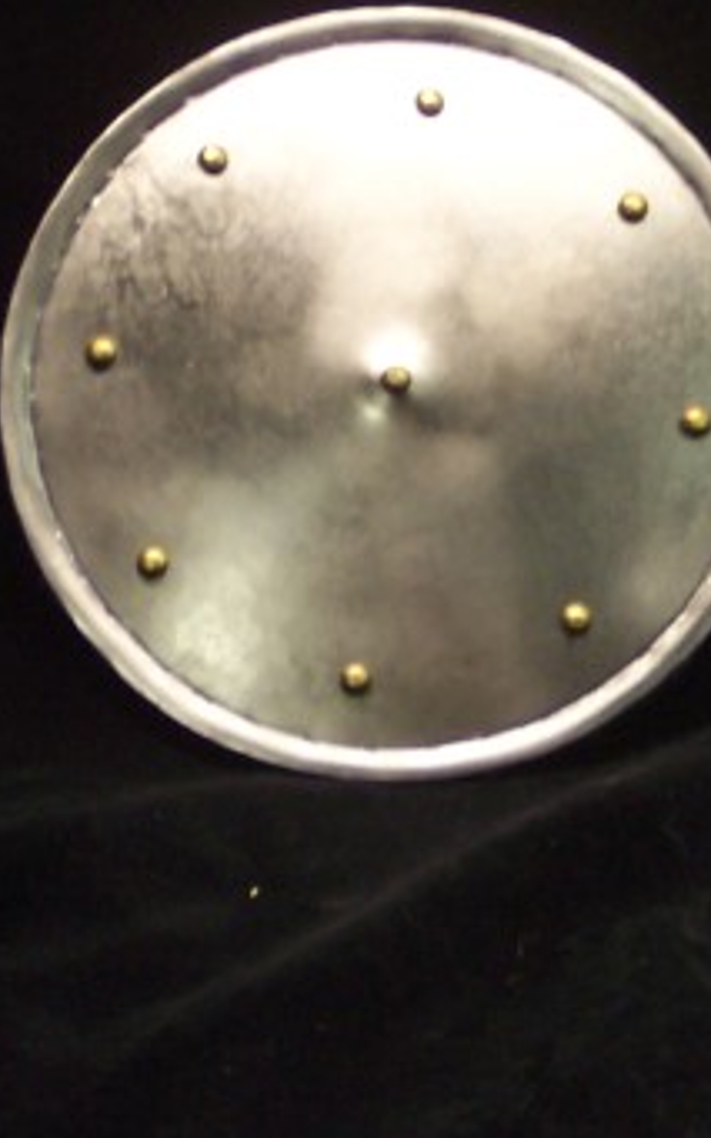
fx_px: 5521
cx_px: 679
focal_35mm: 178
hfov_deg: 7.3
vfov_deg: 11.8
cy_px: 497
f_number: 4
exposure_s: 1/10
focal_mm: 18.7
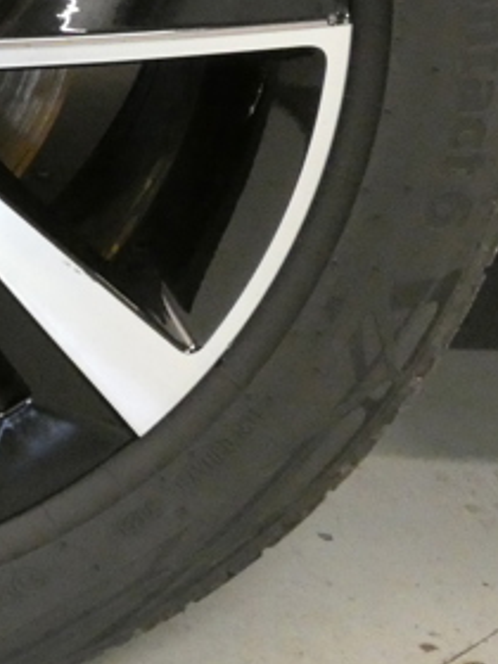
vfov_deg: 18.7
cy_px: 38
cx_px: -249
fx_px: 1976
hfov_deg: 13.5
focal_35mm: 103
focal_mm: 6.5
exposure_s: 1/30
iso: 1600
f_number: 4
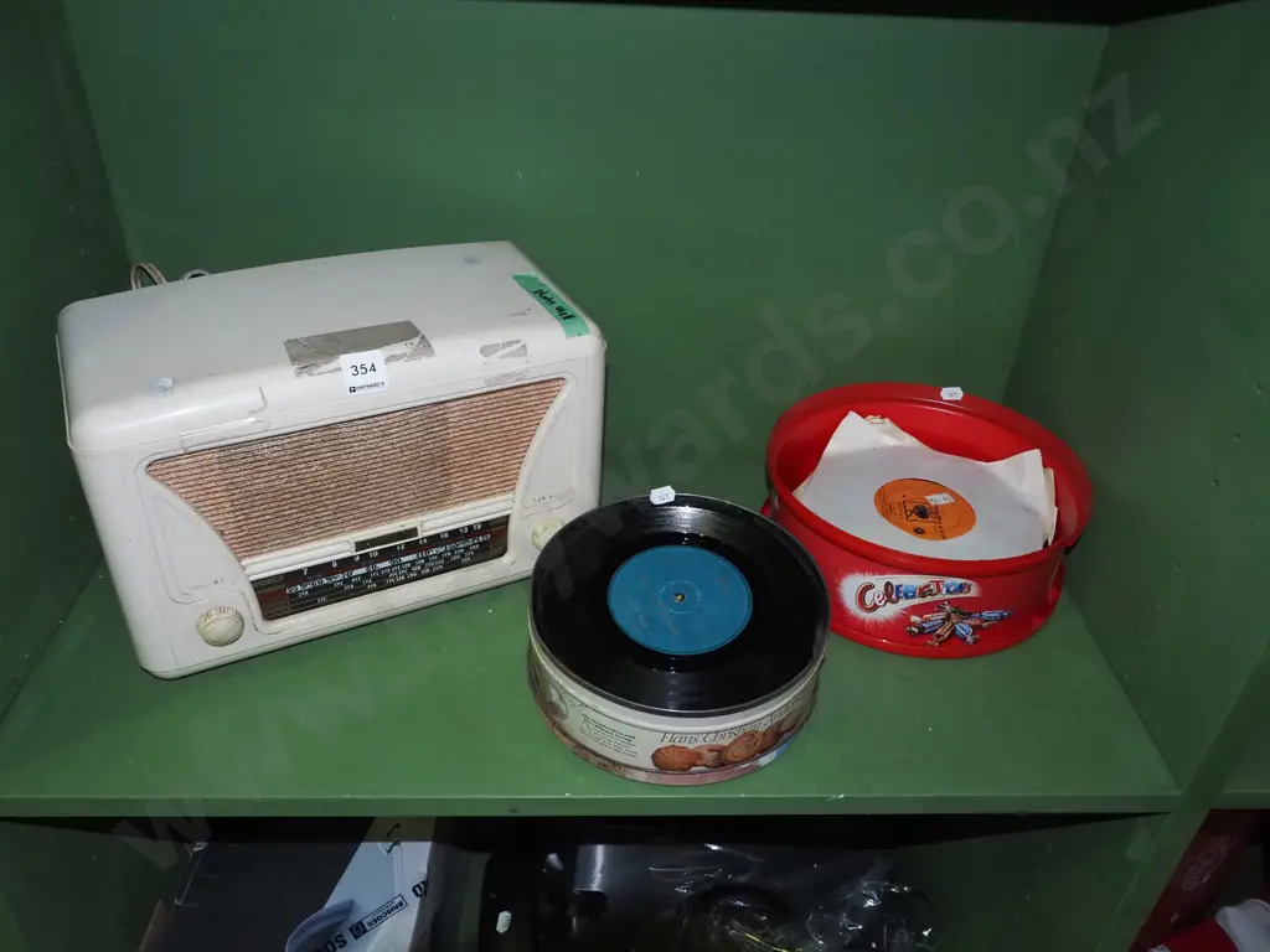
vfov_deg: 53.1
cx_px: 635
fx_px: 954
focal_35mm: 26
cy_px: 476
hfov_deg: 67.3
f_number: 5.6
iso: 2500
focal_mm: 13
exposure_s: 1/160
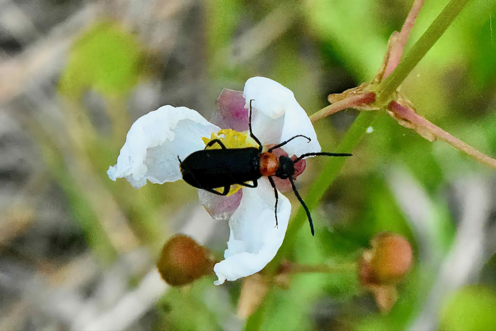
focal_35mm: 82
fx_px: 1137
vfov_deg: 16.6
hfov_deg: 24.6
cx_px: 248
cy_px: 166
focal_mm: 55
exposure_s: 1/1000
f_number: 16
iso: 5000
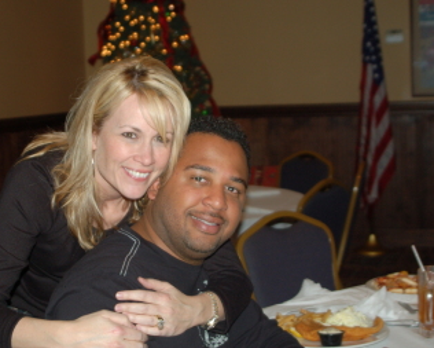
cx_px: 168
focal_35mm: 72
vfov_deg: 21.3
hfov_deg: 26.3
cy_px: 146
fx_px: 925
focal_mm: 36
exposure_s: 1/60
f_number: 4
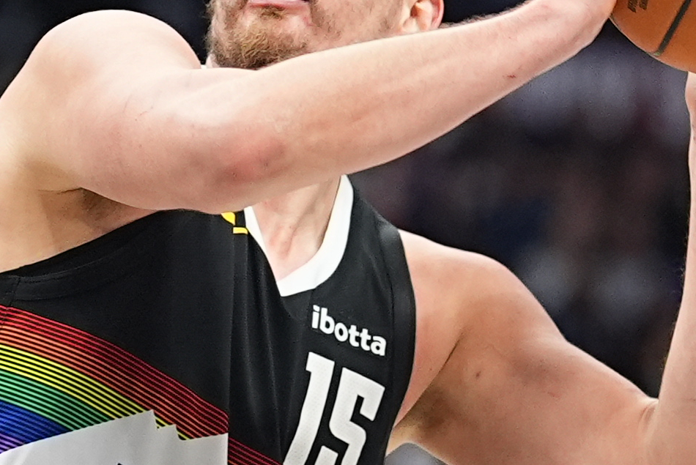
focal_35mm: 526
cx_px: 109
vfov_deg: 2.6
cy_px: 268
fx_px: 10177
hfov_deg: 3.9
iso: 1600
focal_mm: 85
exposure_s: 1/2000
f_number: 1.6
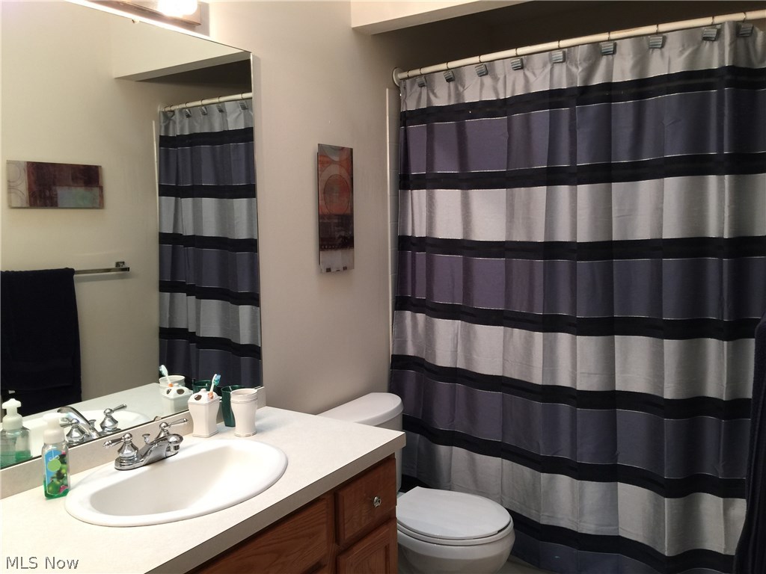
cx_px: 383
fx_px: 642
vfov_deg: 48.2
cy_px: 287
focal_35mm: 29
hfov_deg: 61.7
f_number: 2.2
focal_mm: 4.15
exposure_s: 1/15
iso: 32
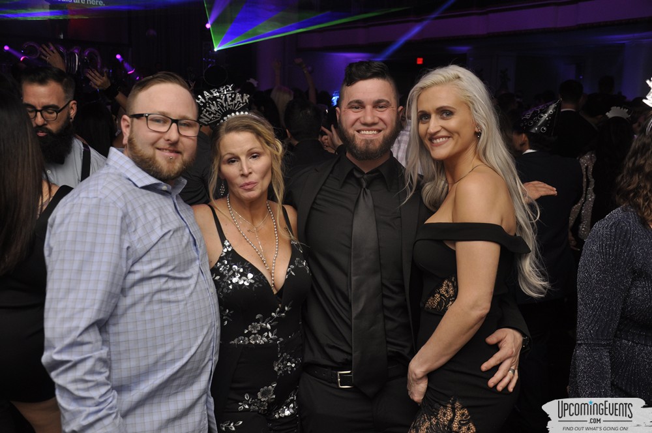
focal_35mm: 45
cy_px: 216
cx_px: 326
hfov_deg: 43.7
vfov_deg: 29.8
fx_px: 814
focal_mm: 30
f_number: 5
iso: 400
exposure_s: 1/60
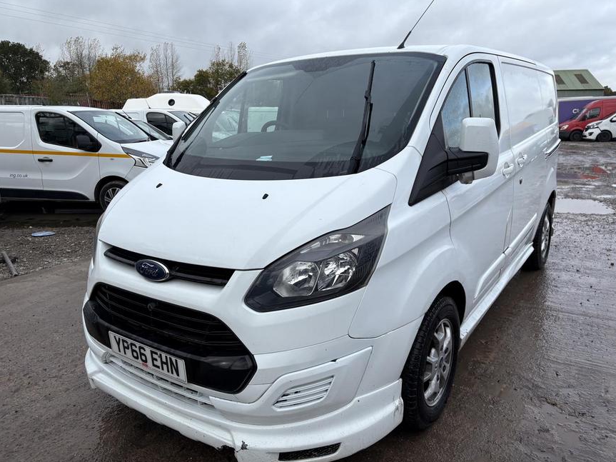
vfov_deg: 51.3
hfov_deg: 65.3
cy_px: 236
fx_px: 480
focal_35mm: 27
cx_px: 318
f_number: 1.6
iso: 50
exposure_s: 1/1287
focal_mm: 5.96
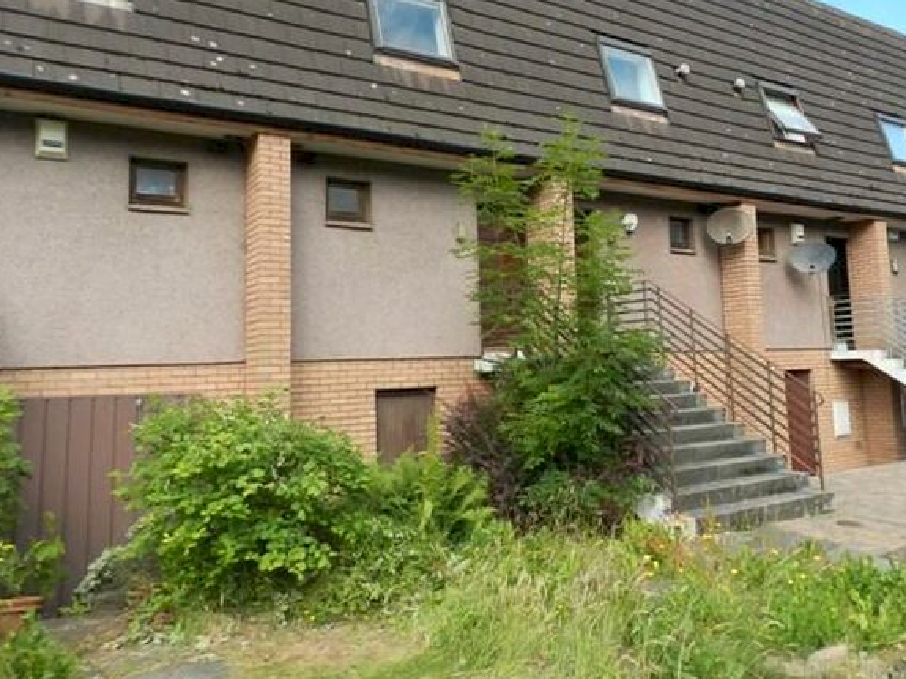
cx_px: 528
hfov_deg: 63.1
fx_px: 733
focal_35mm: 28
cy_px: 286
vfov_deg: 49.5
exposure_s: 1/640
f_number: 3.4
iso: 160
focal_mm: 4
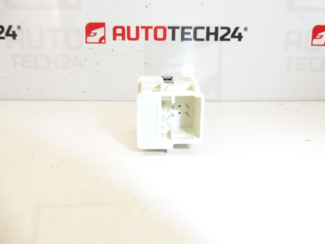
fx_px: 235
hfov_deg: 69.4
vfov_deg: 54.9
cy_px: 122
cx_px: 162
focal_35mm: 25
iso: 200
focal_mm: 4.4
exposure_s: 1/80
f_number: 3.5
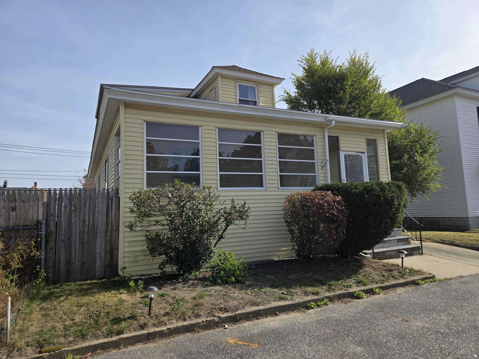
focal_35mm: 23
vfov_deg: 58.9
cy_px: 180
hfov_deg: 73.9
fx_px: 318
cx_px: 240
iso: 25
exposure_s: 1/1869
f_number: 1.8
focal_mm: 5.4
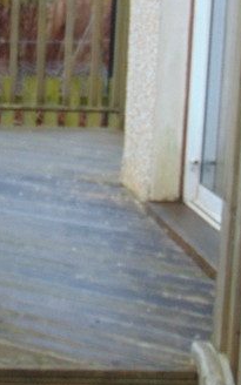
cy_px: 127
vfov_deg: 16.2
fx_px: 1356
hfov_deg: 10.0
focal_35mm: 129
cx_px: -42
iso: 160
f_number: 3.3
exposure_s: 1/30
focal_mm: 6.9
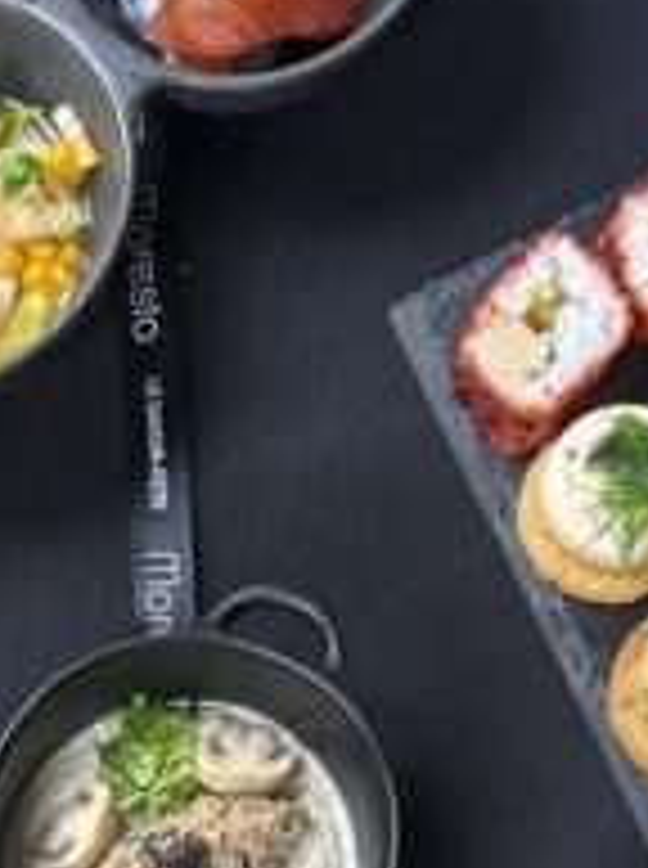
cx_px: -248
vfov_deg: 15.9
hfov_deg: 13.1
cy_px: 1480
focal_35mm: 108
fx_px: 2705
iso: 80
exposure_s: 1/50
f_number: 1.6
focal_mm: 5.96
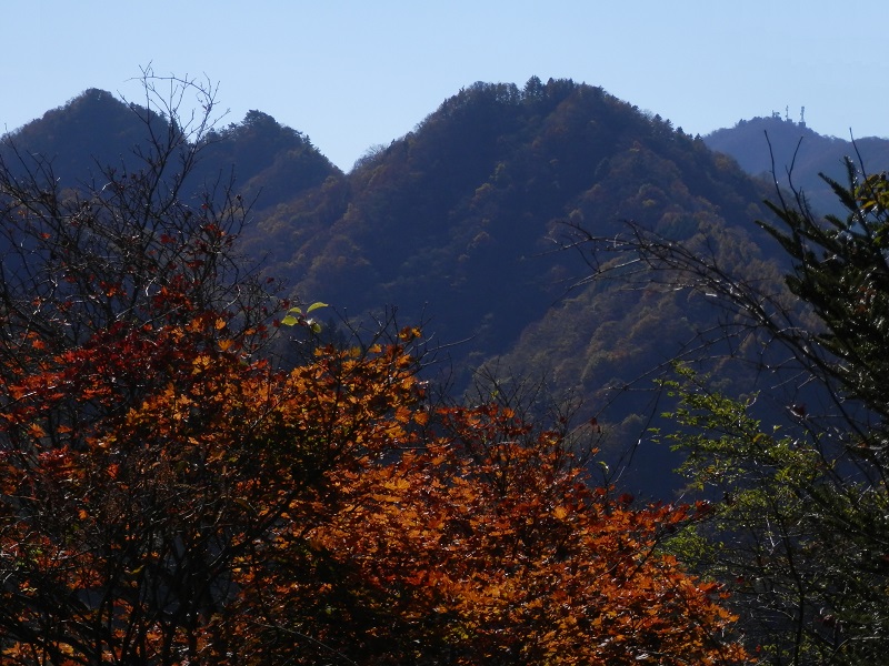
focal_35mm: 140
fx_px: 3595
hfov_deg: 14.1
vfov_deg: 10.6
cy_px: 333
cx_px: 444
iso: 80
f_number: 5.4
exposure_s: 1/800
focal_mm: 25.1
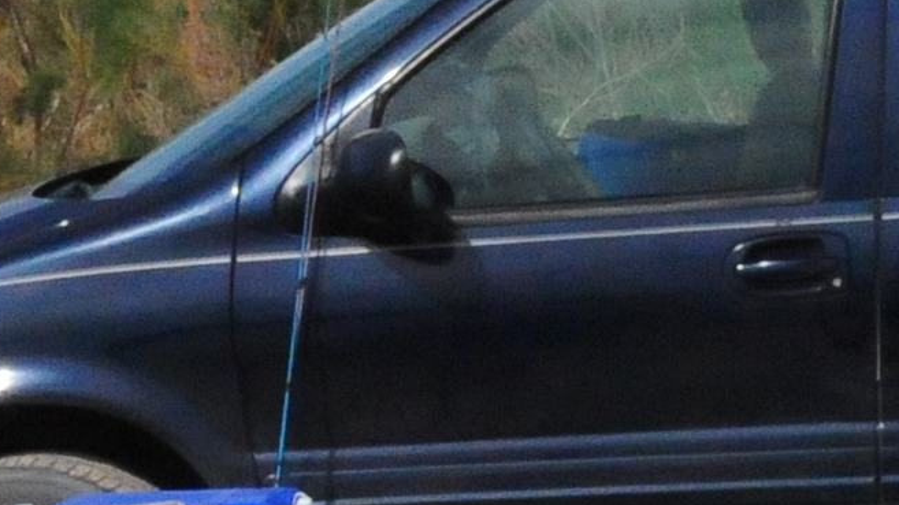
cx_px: 636
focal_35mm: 246
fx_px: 5862
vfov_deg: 4.9
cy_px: 301
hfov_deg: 8.8
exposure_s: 1/1000
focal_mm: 24
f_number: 16
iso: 1600
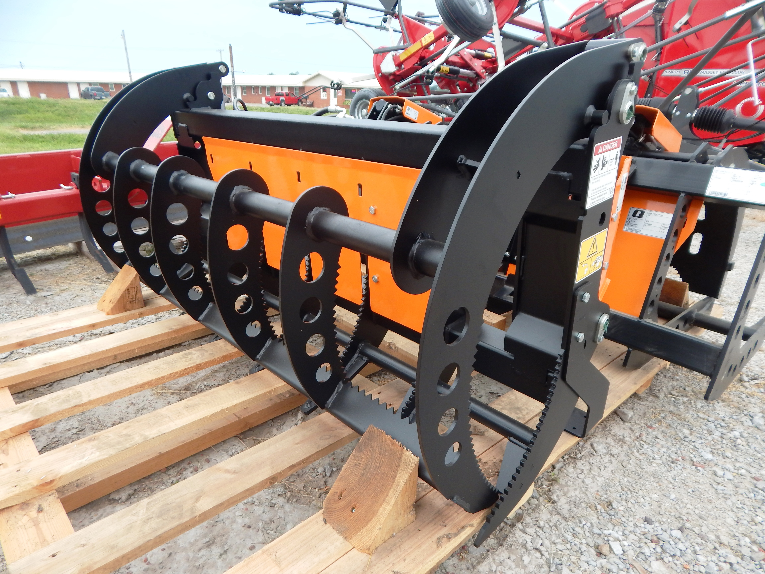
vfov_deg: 61.1
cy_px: 287
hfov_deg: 76.4
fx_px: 486
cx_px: 382
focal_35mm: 22
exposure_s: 1/125
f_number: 3
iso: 125
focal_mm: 4
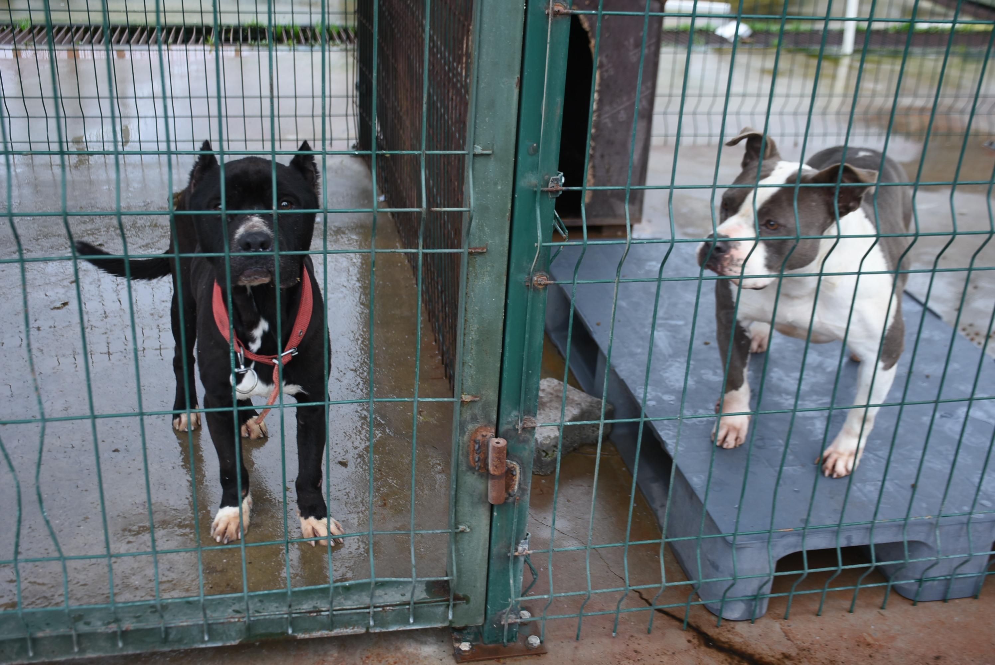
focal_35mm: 39
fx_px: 1079
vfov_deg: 34.3
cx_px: 498
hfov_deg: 49.5
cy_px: 332
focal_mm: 26
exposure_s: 1/40
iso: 160
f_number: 3.8
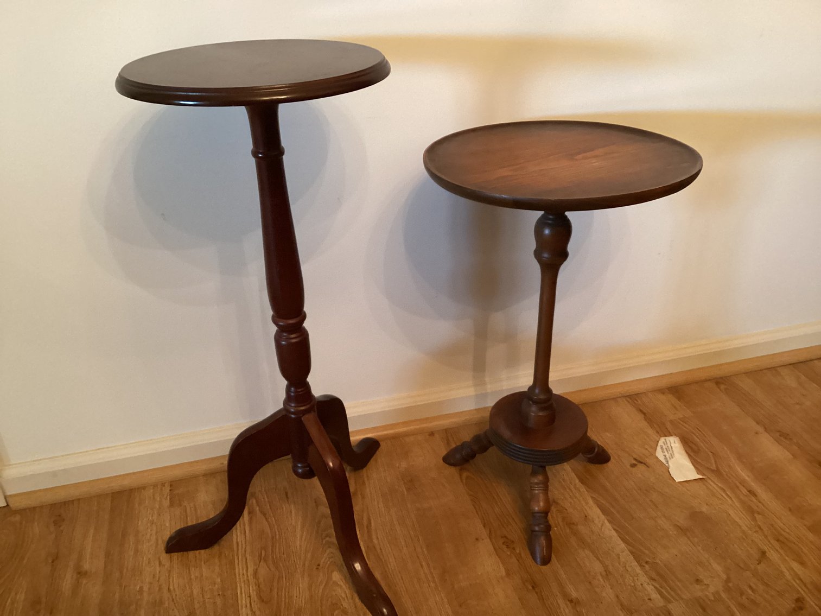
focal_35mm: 31
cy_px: 308
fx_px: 735
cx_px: 410
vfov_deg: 45.4
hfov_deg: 58.3
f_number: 2.4
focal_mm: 3.3
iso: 500
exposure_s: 1/30
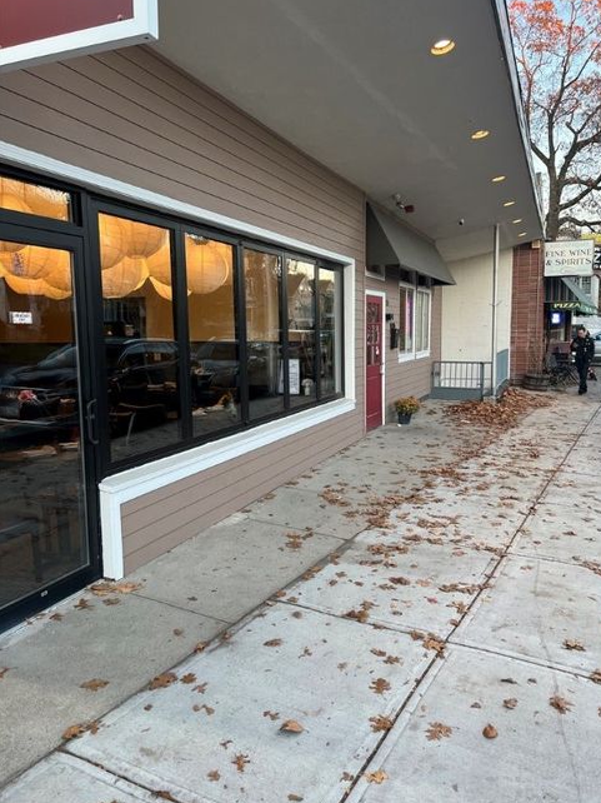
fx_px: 625
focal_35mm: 27
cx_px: 310
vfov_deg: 65.3
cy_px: 403
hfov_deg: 51.3
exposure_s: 1/120
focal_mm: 5.7
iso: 64
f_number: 1.5
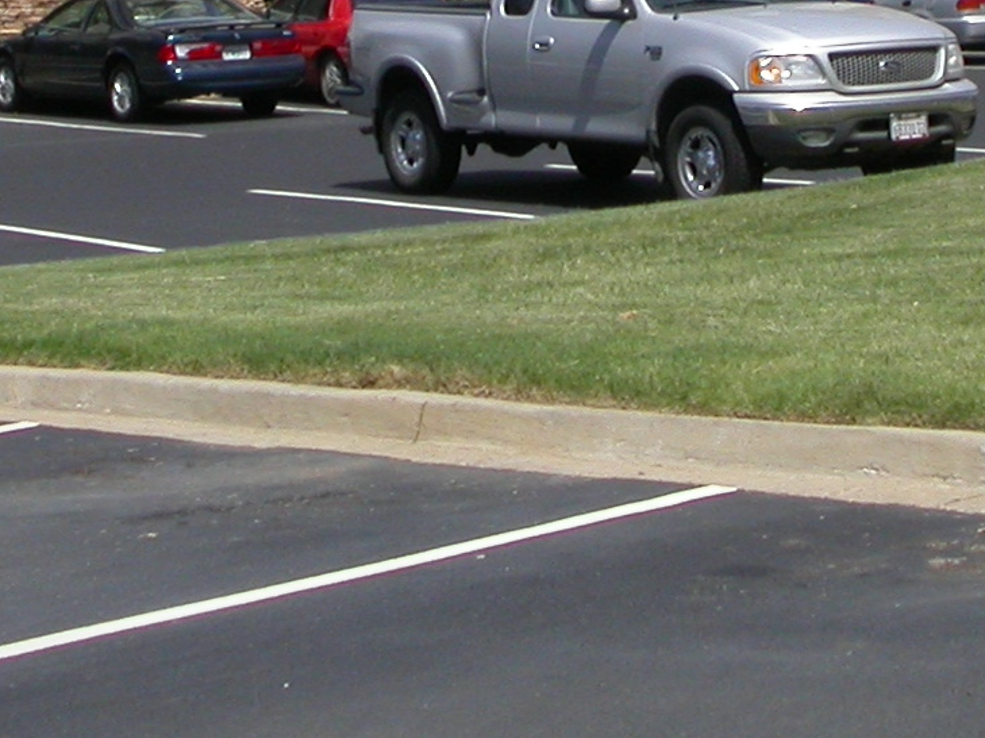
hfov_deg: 10.7
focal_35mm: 184
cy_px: -223
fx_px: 5233
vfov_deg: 8.0
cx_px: 582
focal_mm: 12.2
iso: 100
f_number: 7
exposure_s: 1/520
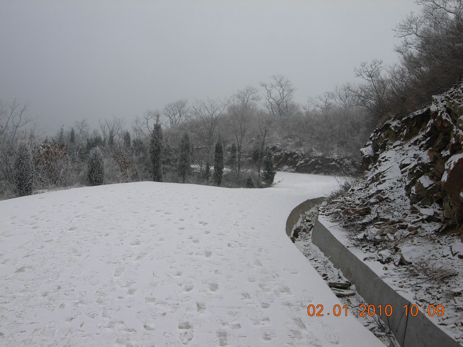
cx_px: 232
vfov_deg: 39.7
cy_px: 174
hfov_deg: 51.4
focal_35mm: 36
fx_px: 482
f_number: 6.1
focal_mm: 7.5
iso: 50
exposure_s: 1/264
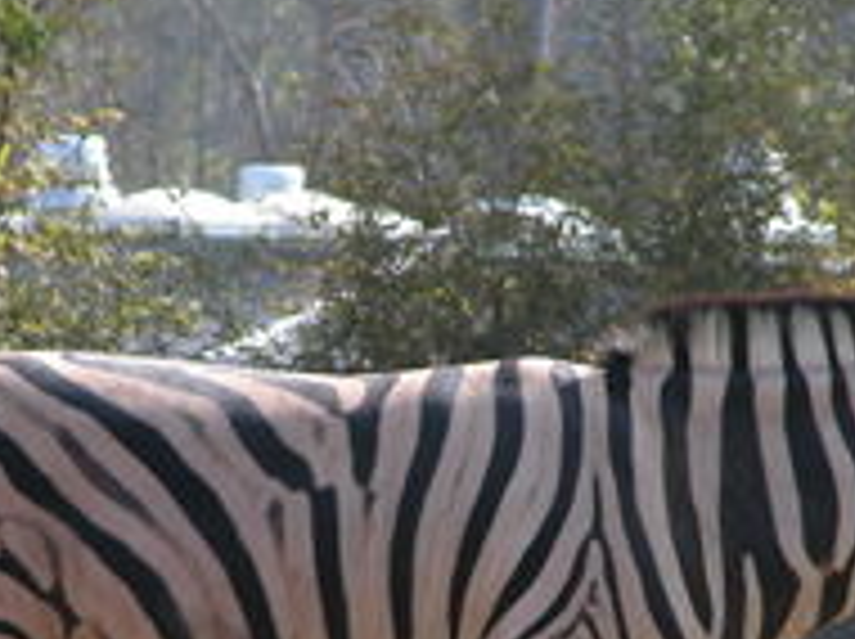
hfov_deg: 3.4
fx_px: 14357
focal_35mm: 582
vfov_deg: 2.5
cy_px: 639
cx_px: 513
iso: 100
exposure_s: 1/216
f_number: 4.7
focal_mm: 71.2
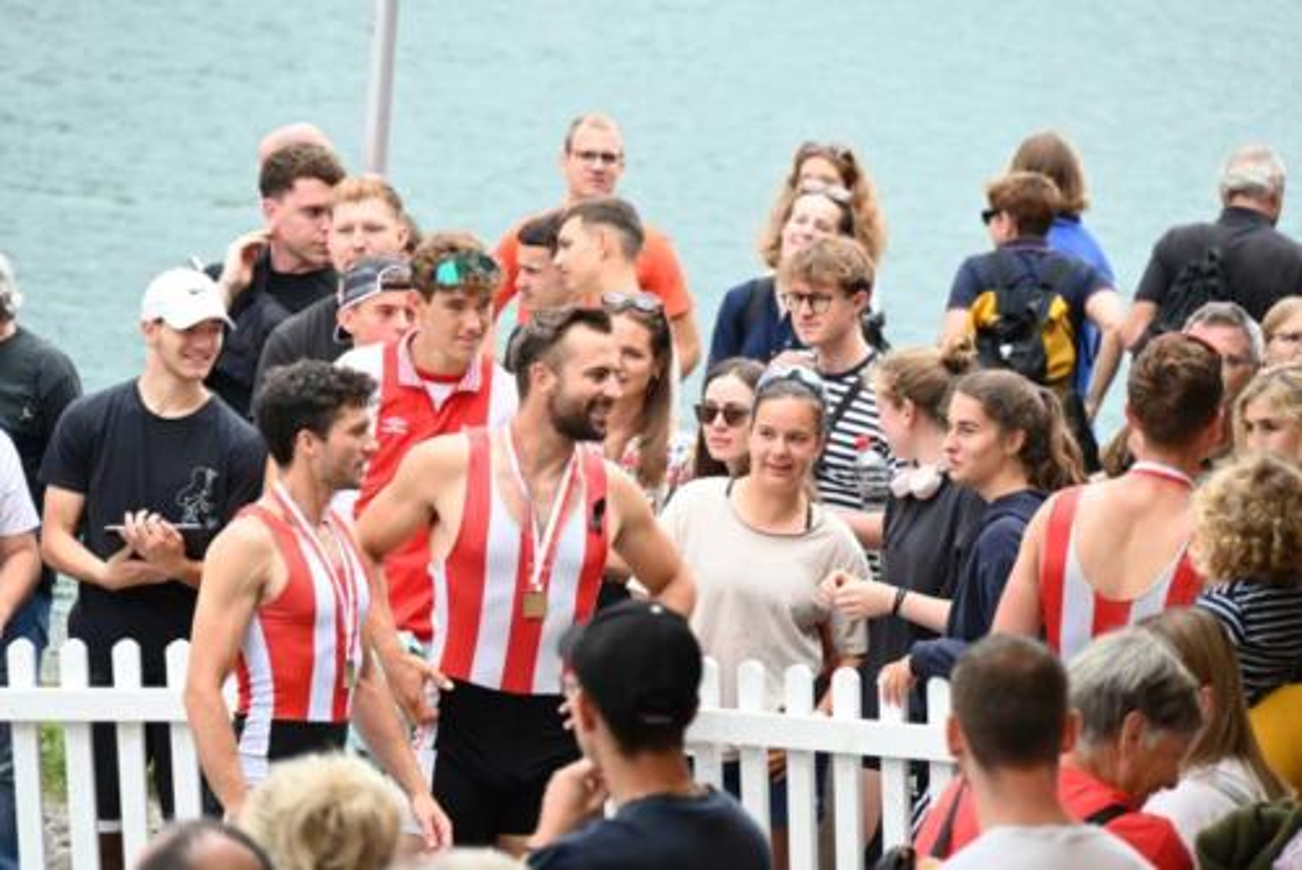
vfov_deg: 6.9
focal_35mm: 200
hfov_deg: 10.3
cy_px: 435
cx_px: 651
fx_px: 7237
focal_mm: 200
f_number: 6.3
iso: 450
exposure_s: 1/250
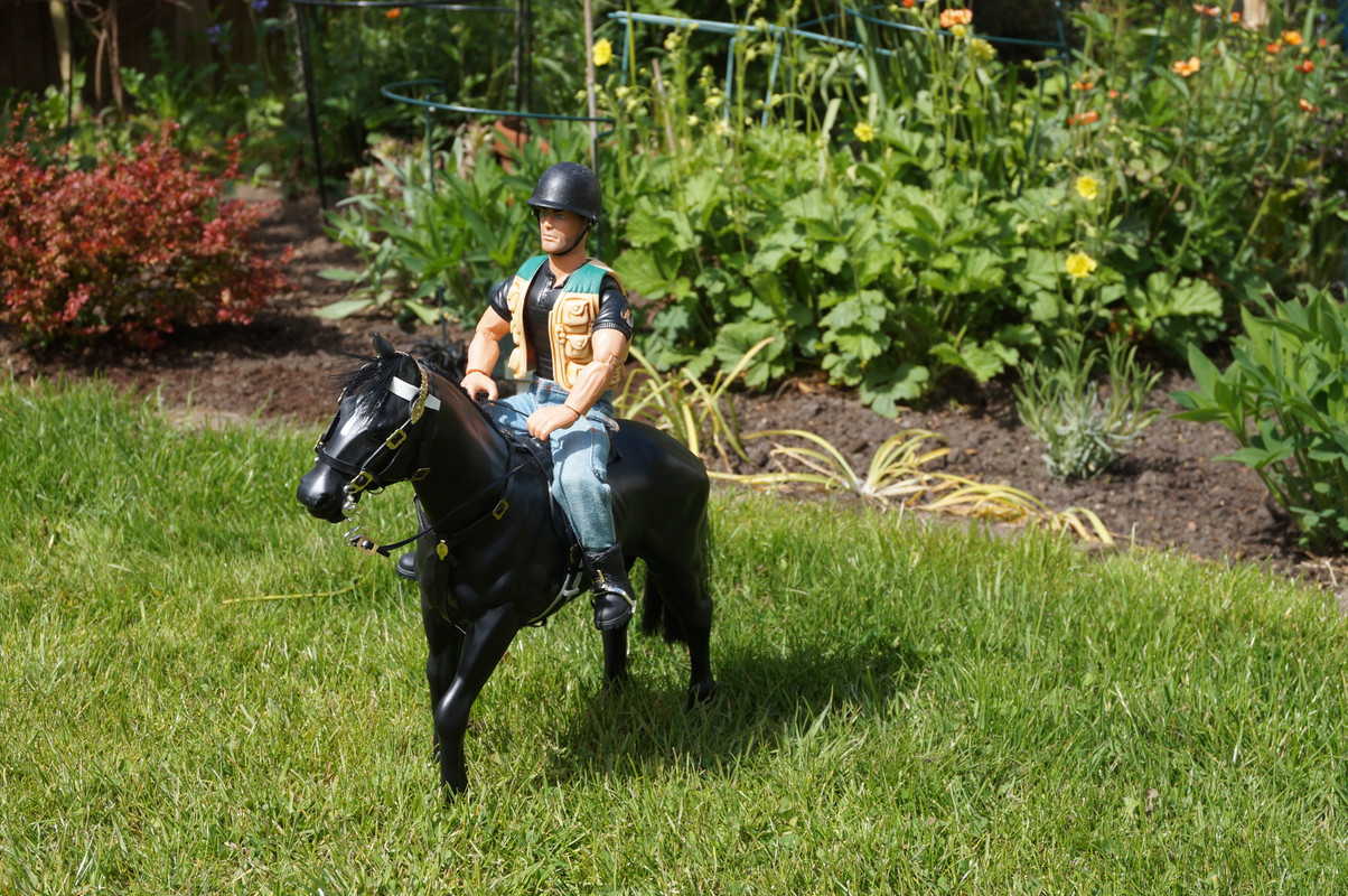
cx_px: 674
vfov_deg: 25.0
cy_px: 448
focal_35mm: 54
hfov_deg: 36.9
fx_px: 2020
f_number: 8
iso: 200
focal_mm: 36
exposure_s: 1/400
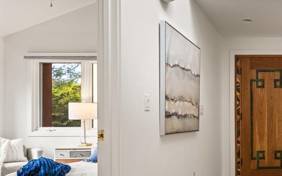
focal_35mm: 38
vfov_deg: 33.2
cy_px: 121
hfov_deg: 43.2
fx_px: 292
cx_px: 290
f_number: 7.1
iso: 400
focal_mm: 16
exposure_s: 1/4
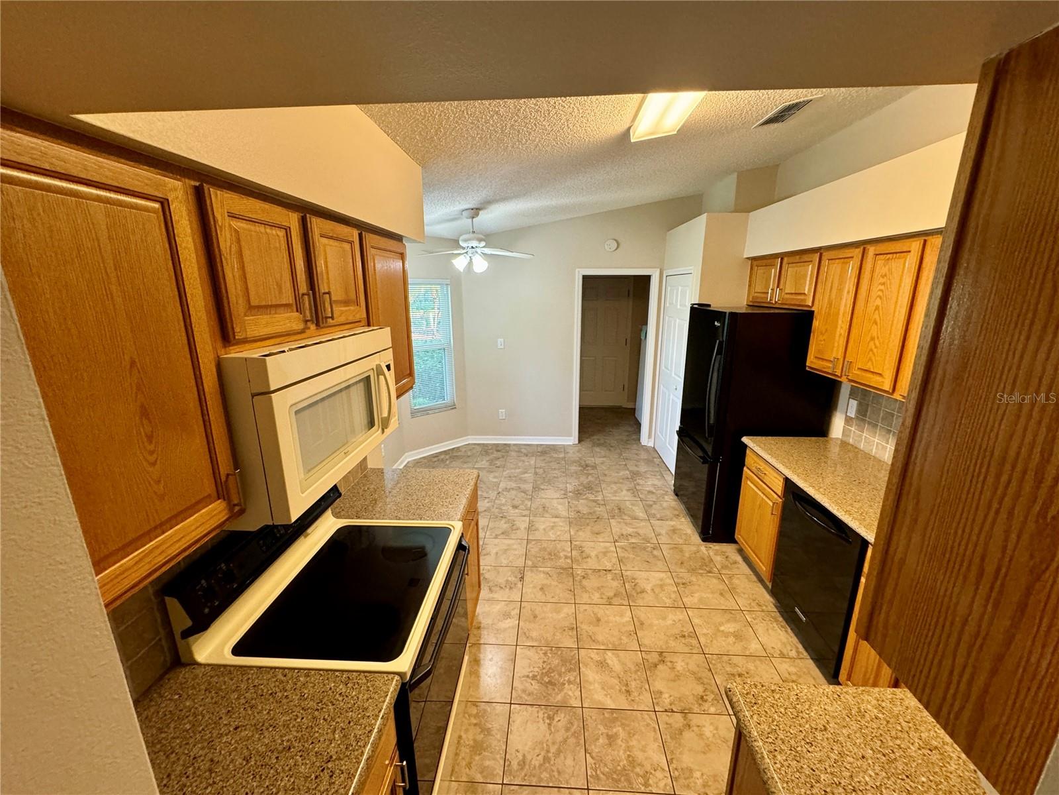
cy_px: 398
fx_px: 428
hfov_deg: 102.1
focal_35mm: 14
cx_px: 530
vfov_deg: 85.7
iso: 320
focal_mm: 2.22
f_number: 2.2
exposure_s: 1/60
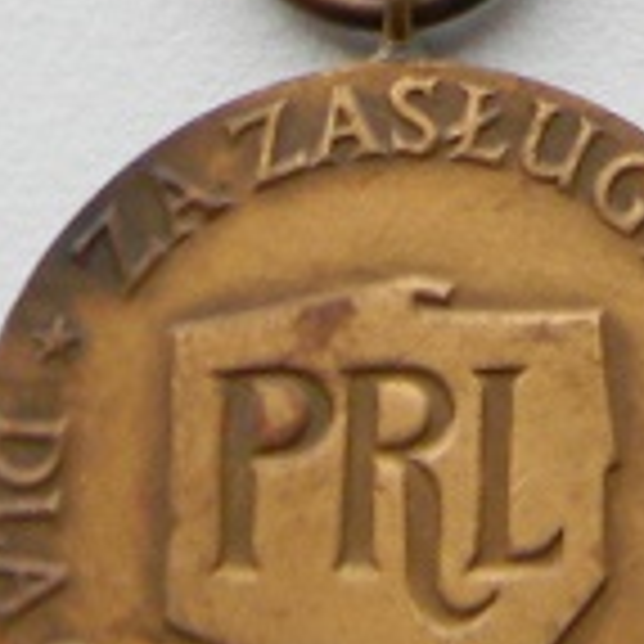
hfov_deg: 5.7
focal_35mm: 297
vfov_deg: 5.7
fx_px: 6251
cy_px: -721
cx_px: 1491
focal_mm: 8.6
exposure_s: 1/75.6
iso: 80
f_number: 3.9
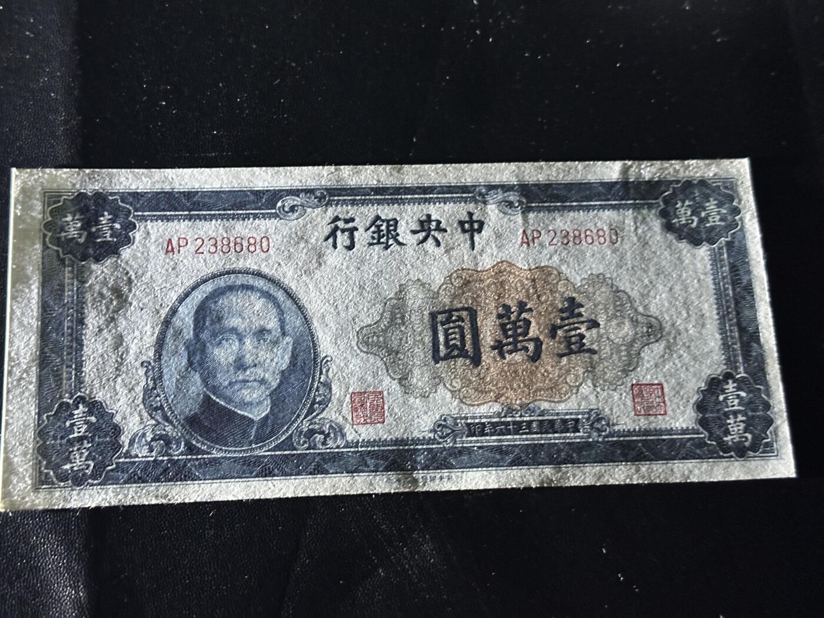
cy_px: 309
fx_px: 1143
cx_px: 412
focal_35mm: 48
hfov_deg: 39.7
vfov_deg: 30.3
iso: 500
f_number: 1.78
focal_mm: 6.86
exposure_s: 1/30
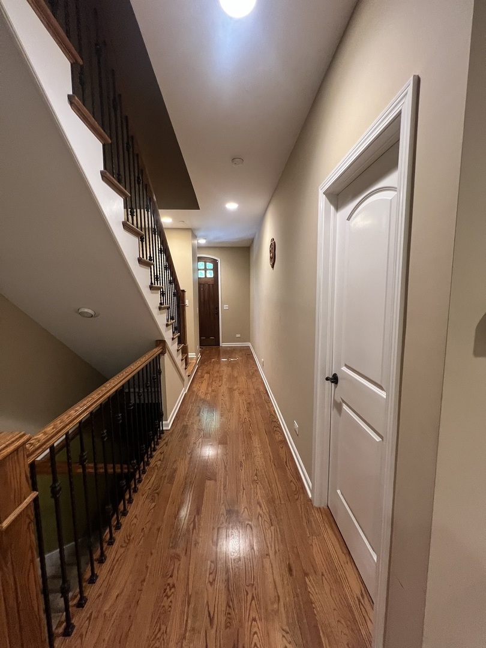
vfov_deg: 106.2
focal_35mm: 13
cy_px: 324
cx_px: 243
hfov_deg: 89.9
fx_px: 243
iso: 320
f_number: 1.8
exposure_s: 1/60
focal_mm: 1.57
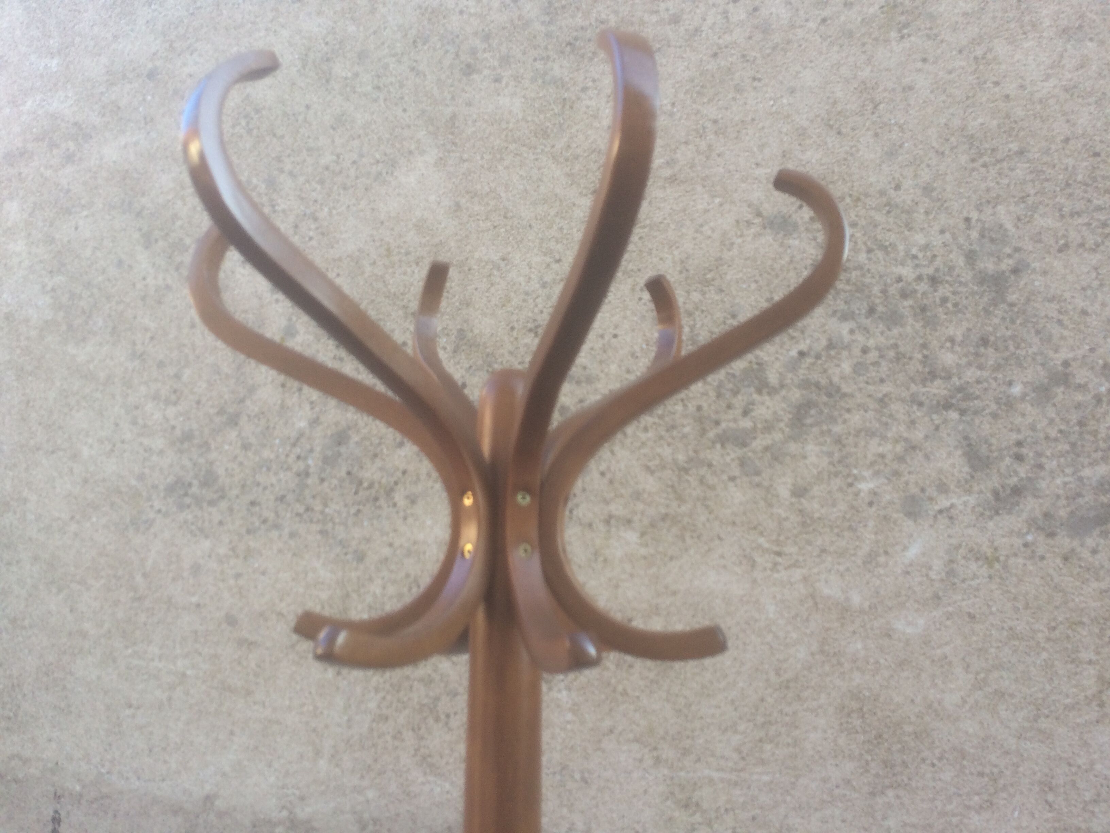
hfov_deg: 61.7
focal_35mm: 29
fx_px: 930
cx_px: 555
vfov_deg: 48.2
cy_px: 416
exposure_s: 1/100
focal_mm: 4.15
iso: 40
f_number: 2.2
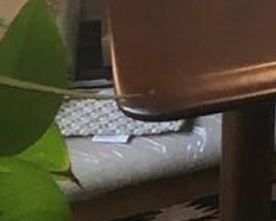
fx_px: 1869
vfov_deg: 6.1
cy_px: -499
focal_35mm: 229
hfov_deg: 7.3
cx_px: 895
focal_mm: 4.15
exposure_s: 1/40
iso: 32
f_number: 2.2
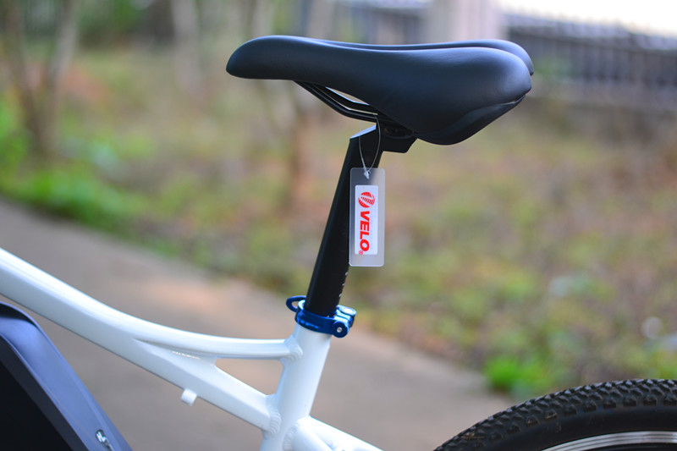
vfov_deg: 18.2
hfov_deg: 27.0
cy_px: 226
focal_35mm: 75
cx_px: 338
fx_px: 1410
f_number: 2
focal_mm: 50
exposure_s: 1/250
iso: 100
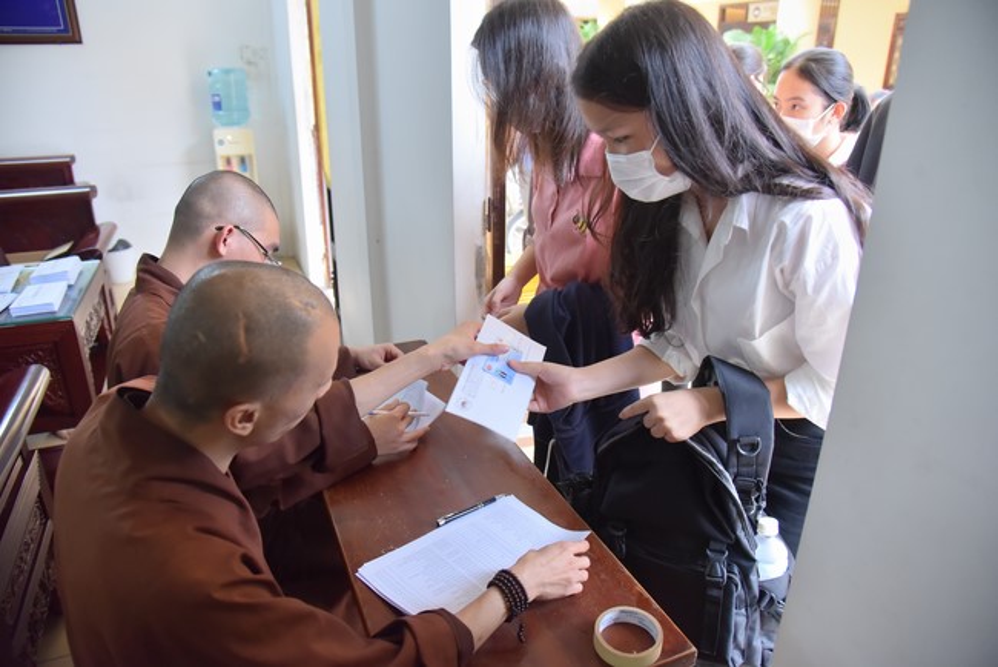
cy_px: 334
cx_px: 499
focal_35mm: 24
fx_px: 666
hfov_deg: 73.7
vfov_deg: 53.2
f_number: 4.5
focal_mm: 24
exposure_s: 1/100
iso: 2500
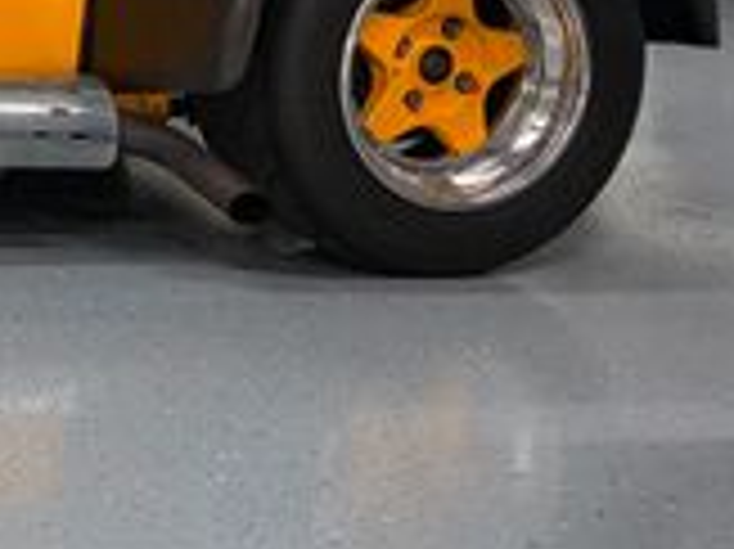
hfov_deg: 16.6
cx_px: -513
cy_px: -126
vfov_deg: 14.0
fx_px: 2161
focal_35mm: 102
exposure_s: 1/60
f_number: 1.6
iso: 160
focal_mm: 5.96
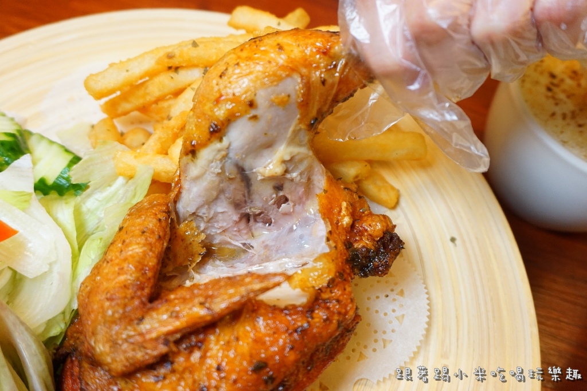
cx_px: 294
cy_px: 196
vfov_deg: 43.6
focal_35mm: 30
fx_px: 489
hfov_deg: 61.9
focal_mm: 20
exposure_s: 1/60
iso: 800
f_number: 4
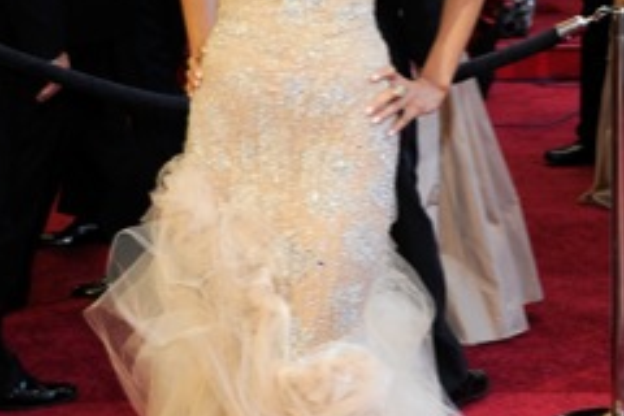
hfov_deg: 21.6
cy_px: 135
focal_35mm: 94
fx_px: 1629
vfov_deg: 14.5
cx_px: 406
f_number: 6.3
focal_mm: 45
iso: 800
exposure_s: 1/160
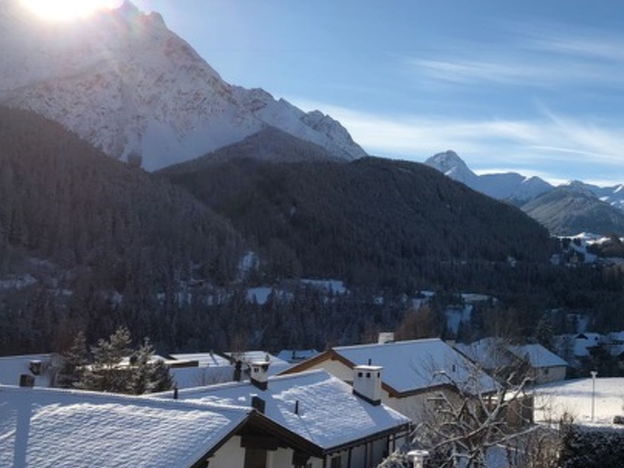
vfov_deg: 31.4
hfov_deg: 39.7
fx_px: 829
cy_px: 173
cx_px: 494
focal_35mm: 46
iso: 25
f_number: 1.8
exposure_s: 1/3247
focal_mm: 3.99
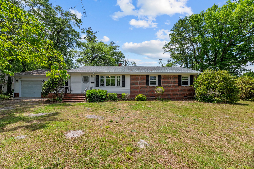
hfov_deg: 104.3
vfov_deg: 81.2
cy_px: 84
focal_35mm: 14
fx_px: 99
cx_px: 127
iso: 400
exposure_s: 1/800
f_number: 9
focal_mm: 14
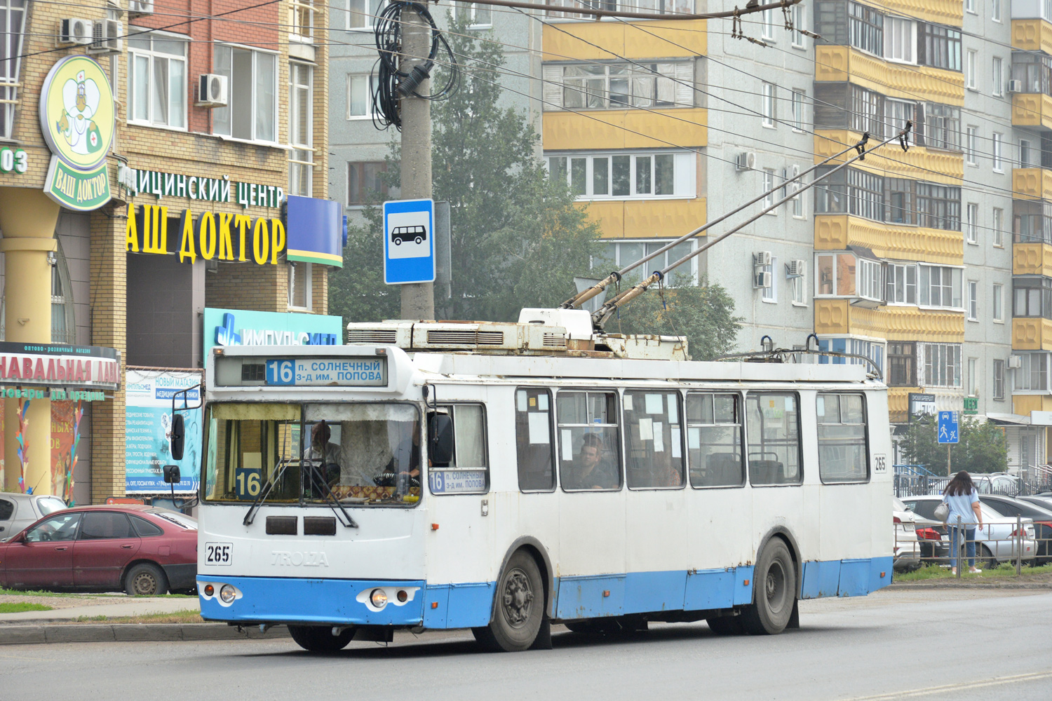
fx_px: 4602
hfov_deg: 13.0
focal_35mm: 158
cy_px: 350
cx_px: 526
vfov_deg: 8.7
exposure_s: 1/400
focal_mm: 105
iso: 200
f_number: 7.1
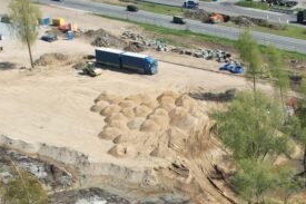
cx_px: 261
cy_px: 247
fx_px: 697
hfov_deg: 24.2
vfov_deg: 16.0
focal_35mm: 82
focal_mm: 8.38
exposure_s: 1/1500
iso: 110
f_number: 2.8
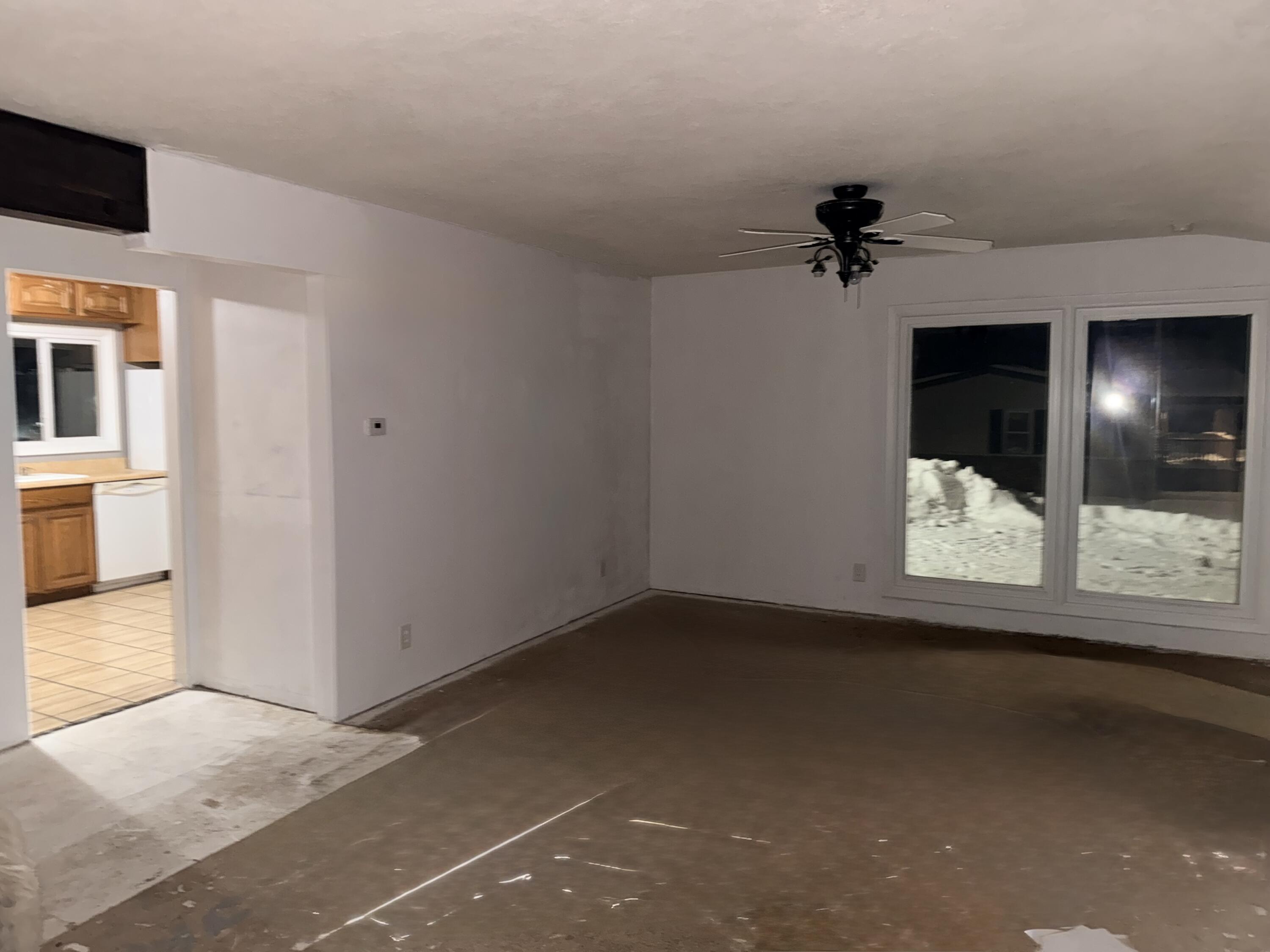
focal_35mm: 24
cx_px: 635
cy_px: 476
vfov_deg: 56.8
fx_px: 881
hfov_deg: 71.6
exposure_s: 1/5
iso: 200
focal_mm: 6.76
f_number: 1.78
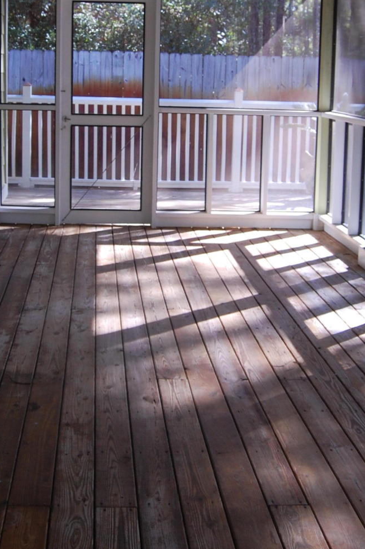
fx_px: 884
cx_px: 151
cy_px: 181
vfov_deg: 34.2
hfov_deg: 23.3
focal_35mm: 58
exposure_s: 1/80
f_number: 4.5
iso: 400
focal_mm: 19
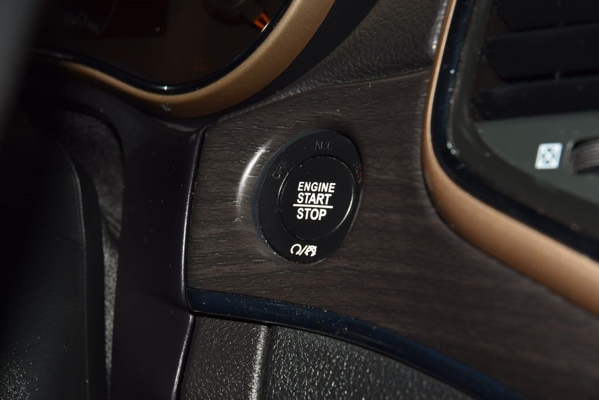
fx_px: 1747
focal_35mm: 105
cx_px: 300
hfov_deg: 19.5
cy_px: 200
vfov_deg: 13.0
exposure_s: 1/125
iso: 100
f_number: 8
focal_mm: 70
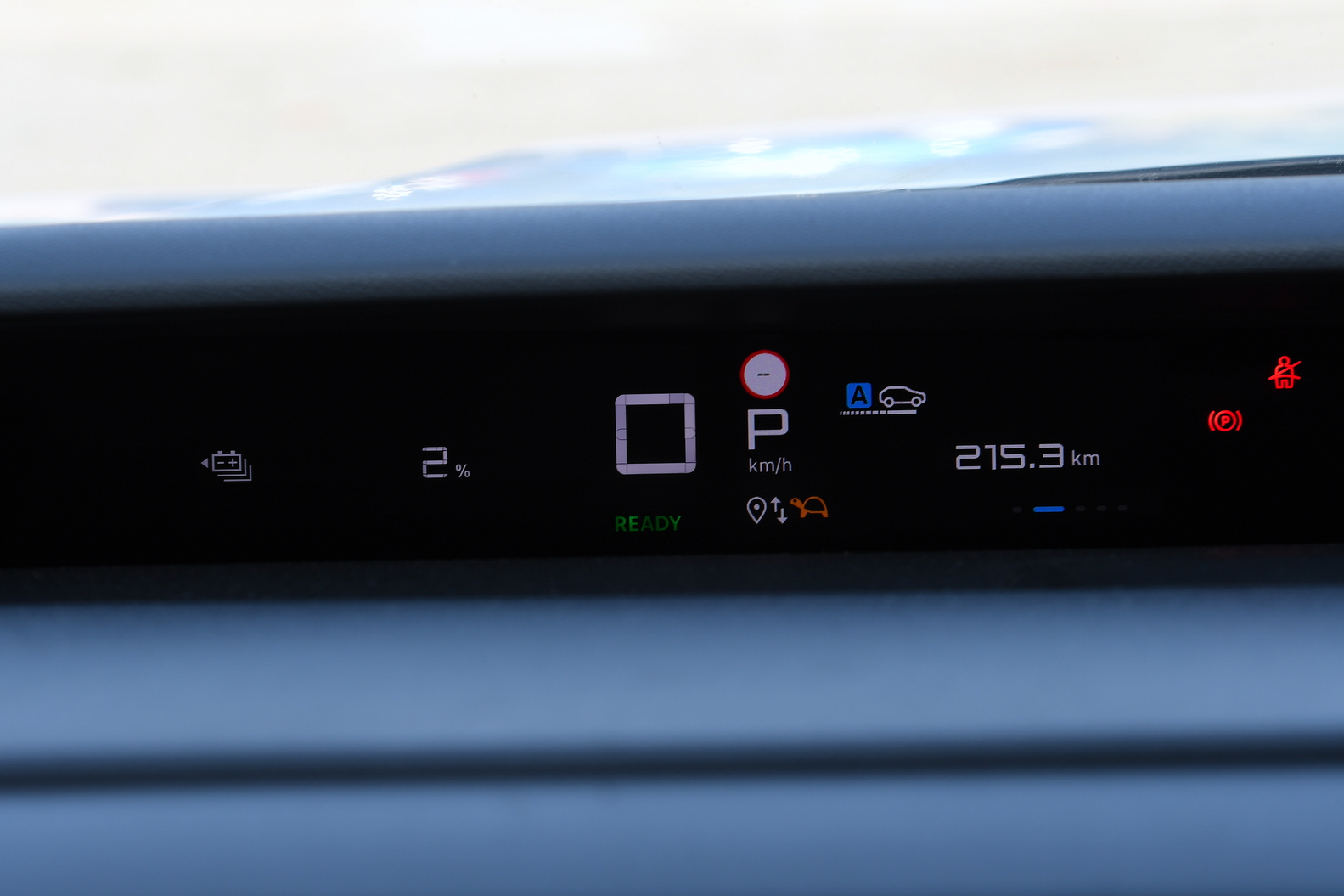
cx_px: 673
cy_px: 445
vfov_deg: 14.5
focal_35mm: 94
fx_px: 3509
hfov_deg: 21.7
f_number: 6.3
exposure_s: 1/80
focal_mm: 62
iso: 100
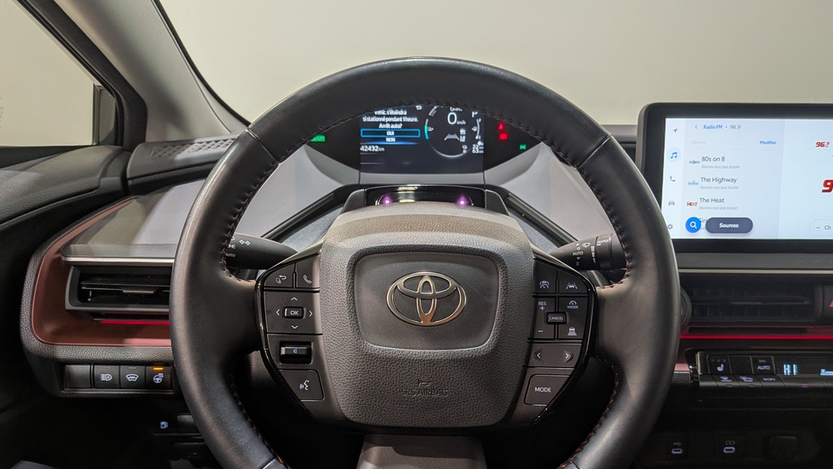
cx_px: 418
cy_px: 298
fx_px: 596
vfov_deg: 42.5
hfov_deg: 69.9
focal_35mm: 27
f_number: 1.7
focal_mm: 4.53
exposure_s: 1/50
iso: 39
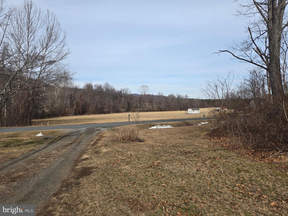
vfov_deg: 58.9
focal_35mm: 23
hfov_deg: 73.9
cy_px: 108
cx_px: 144
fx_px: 191
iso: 32
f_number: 1.8
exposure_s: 1/2921
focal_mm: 5.4
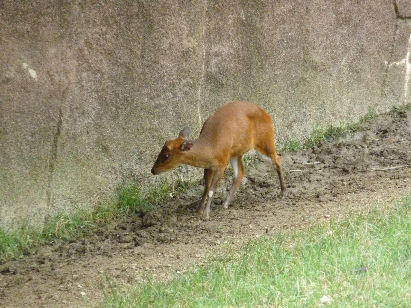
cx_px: 206
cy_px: 154
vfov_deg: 5.0
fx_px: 3562
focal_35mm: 300
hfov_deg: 6.6
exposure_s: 1/250
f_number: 4.9
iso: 800
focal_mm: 49.2
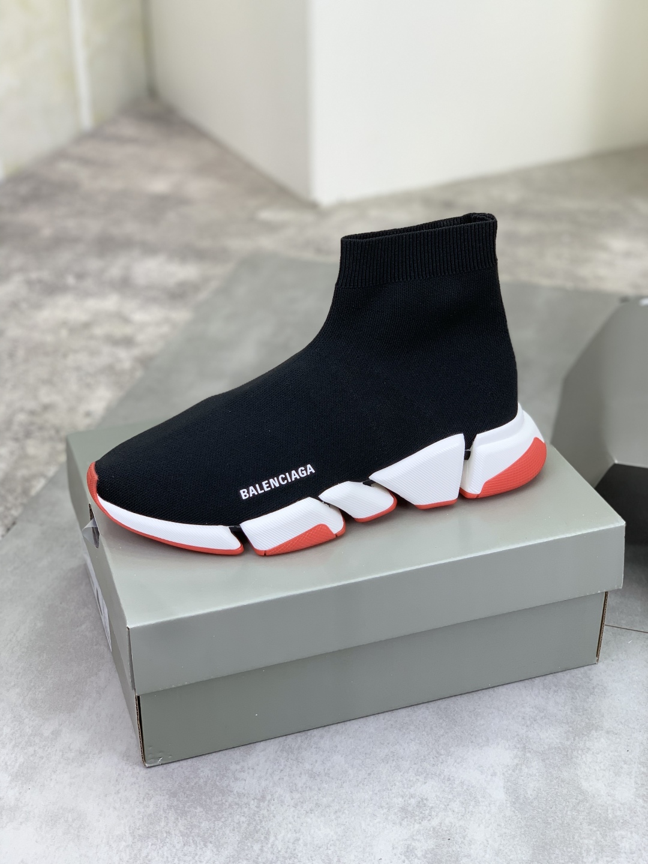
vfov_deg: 36.8
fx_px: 1298
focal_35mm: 52
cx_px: 324
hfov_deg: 28.0
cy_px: 432
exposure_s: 1/100
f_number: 2.4
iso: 20
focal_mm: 6
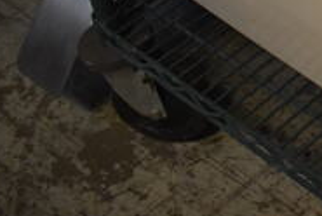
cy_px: -127
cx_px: 453
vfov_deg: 14.2
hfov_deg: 20.3
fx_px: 797
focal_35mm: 89
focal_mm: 18
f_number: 3.5
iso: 2000
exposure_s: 1/125
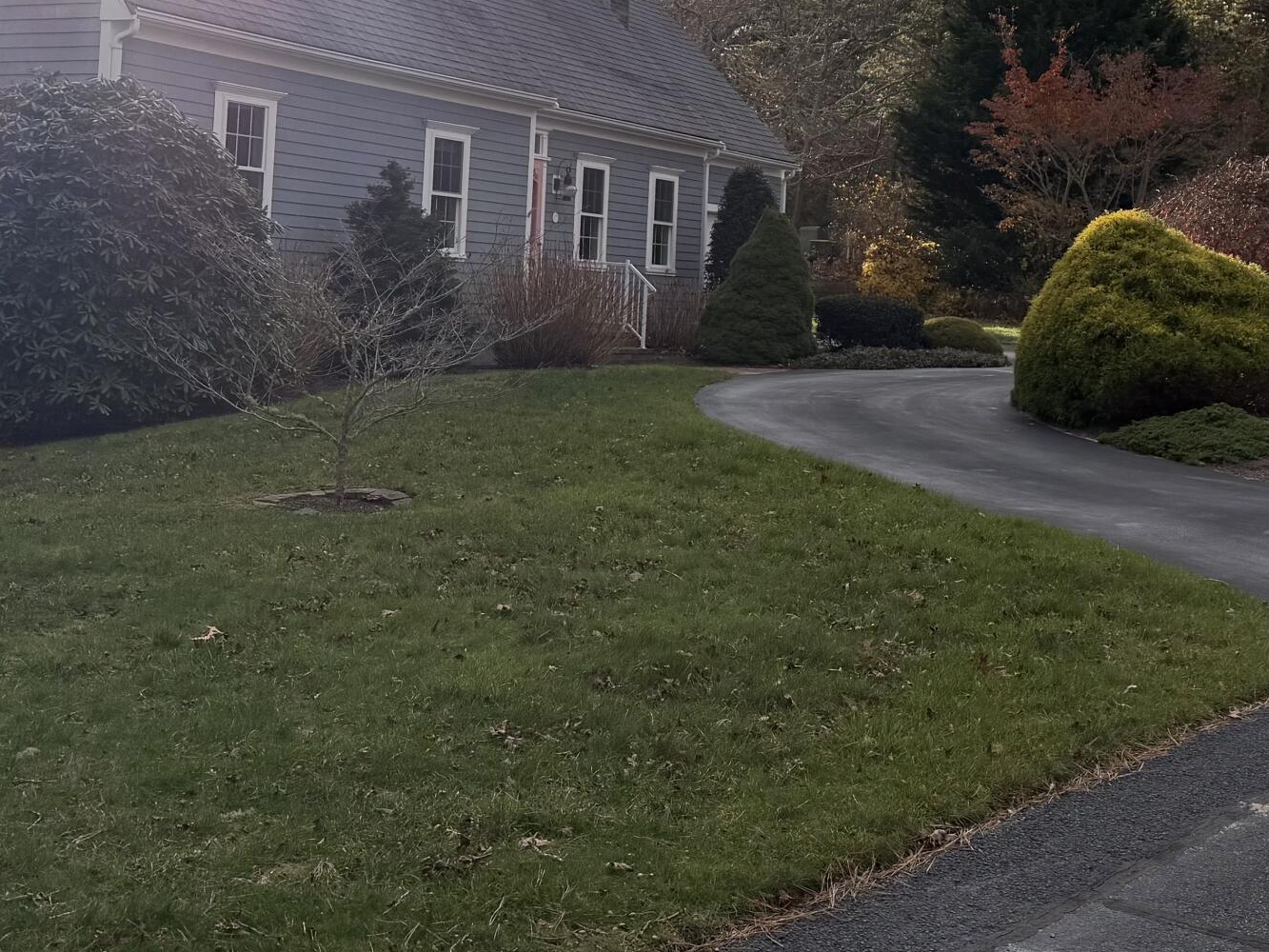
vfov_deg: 26.6
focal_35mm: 54
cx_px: 820
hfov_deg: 35.3
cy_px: 198
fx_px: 1980
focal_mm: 6.76
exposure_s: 1/5319
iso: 80
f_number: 1.78
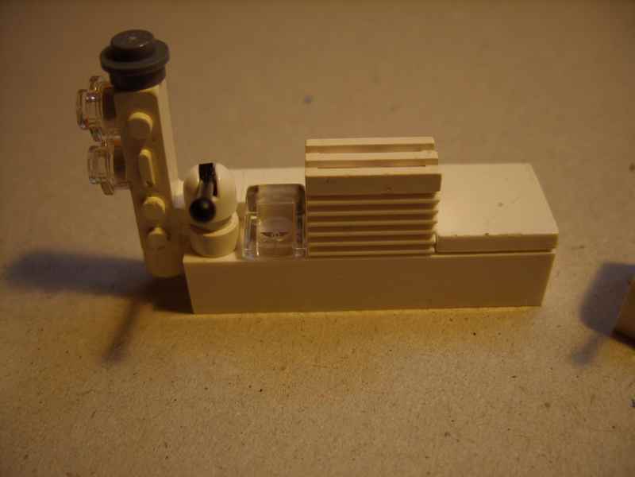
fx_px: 697
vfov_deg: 37.7
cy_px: 238
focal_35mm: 38
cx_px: 318
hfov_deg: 49.0
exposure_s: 1/19
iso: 100
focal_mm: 7.8
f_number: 2.8
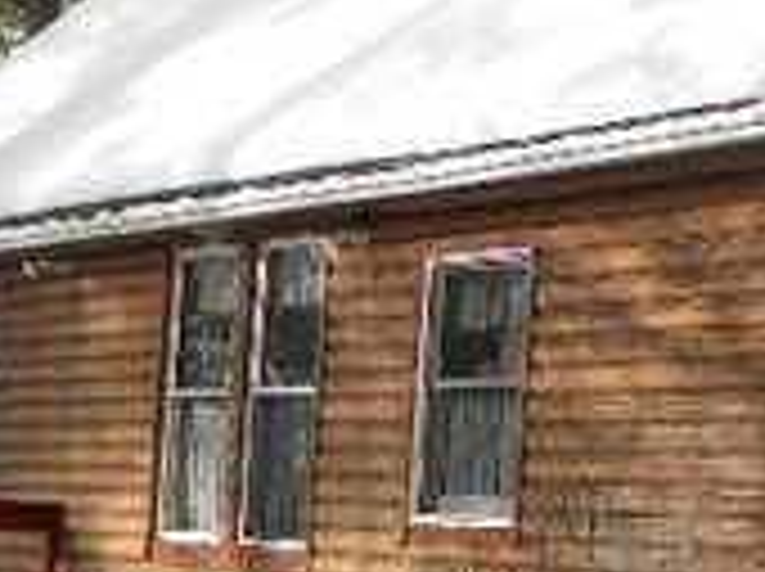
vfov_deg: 13.9
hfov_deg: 18.0
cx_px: 819
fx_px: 2339
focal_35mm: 106
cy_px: 295
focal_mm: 6.4
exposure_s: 1/425
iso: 93
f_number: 3.7
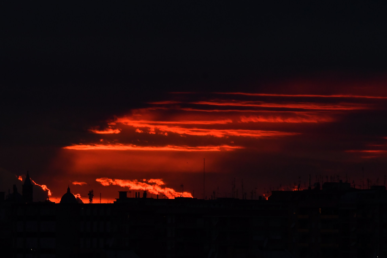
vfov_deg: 2.5
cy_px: 125
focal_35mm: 552
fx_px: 5933
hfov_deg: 3.7
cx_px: 169
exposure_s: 1/320
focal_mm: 300
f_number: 10
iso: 1000
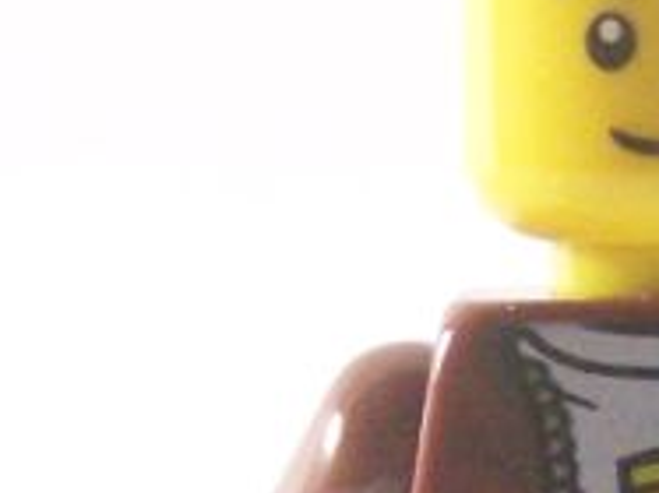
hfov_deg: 5.4
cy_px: 616
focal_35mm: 367
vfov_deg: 4.0
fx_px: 6982
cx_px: 726
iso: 400
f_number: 3.2
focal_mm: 11.1
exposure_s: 1/60
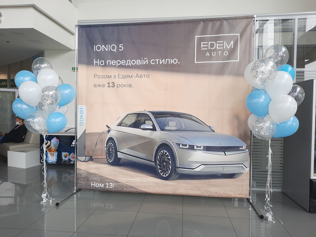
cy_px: 118
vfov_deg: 54.9
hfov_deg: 69.4
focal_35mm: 25
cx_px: 158
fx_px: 228
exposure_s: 1/100
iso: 32
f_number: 2
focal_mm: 4.6
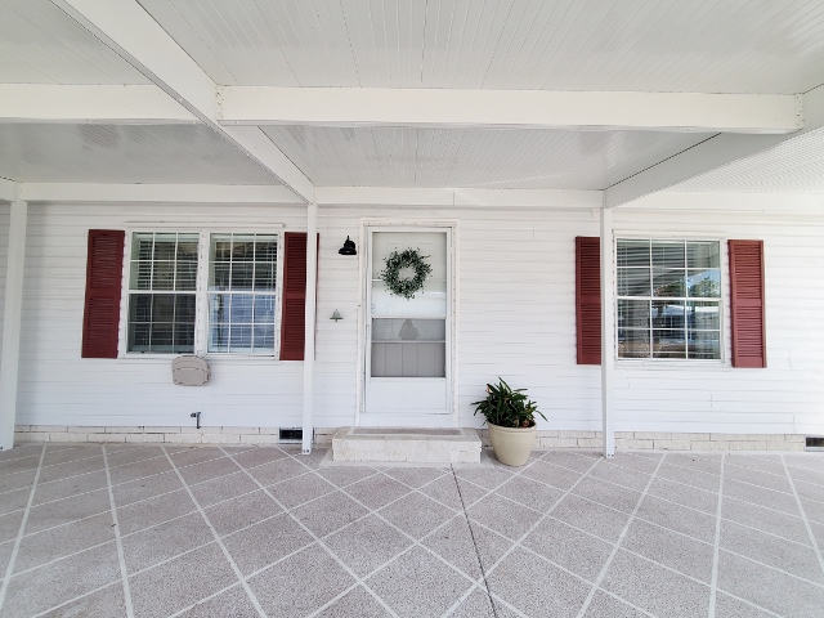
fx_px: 309
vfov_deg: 89.9
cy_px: 309
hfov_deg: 106.2
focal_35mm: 13
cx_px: 412
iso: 50
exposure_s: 1/289
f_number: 2.2
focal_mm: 1.8
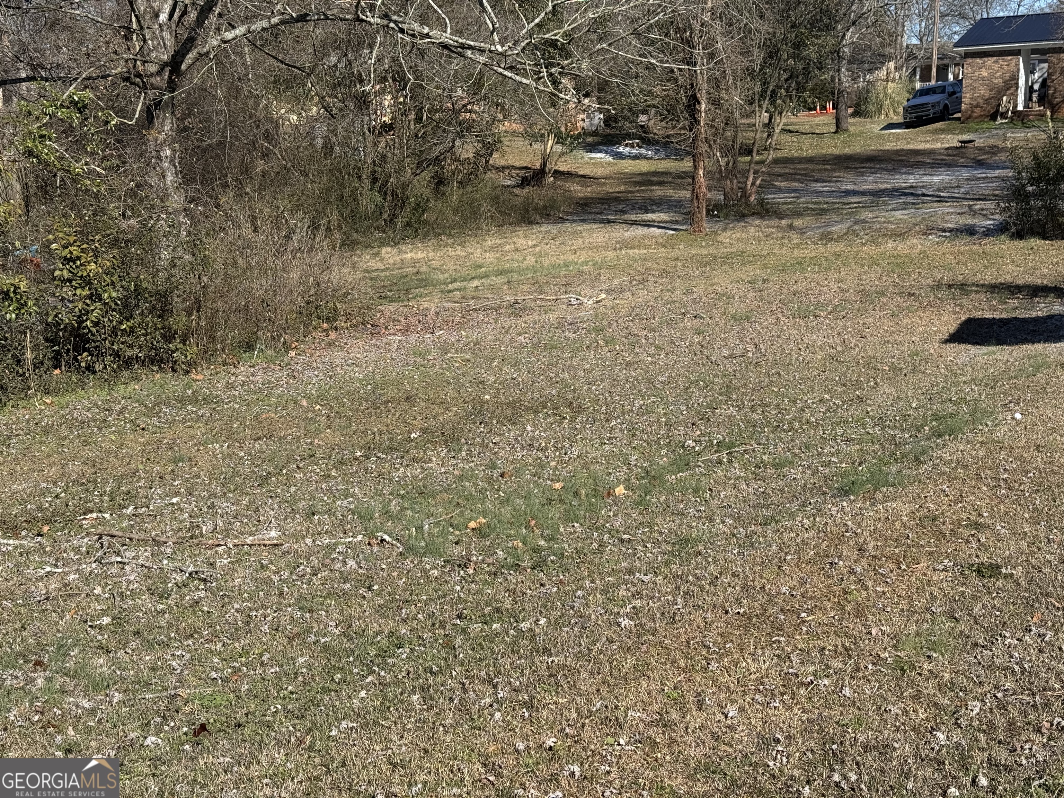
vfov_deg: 30.3
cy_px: 399
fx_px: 1475
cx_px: 532
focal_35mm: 48
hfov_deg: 39.7
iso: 64
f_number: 1.78
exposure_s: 1/4049
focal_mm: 6.76
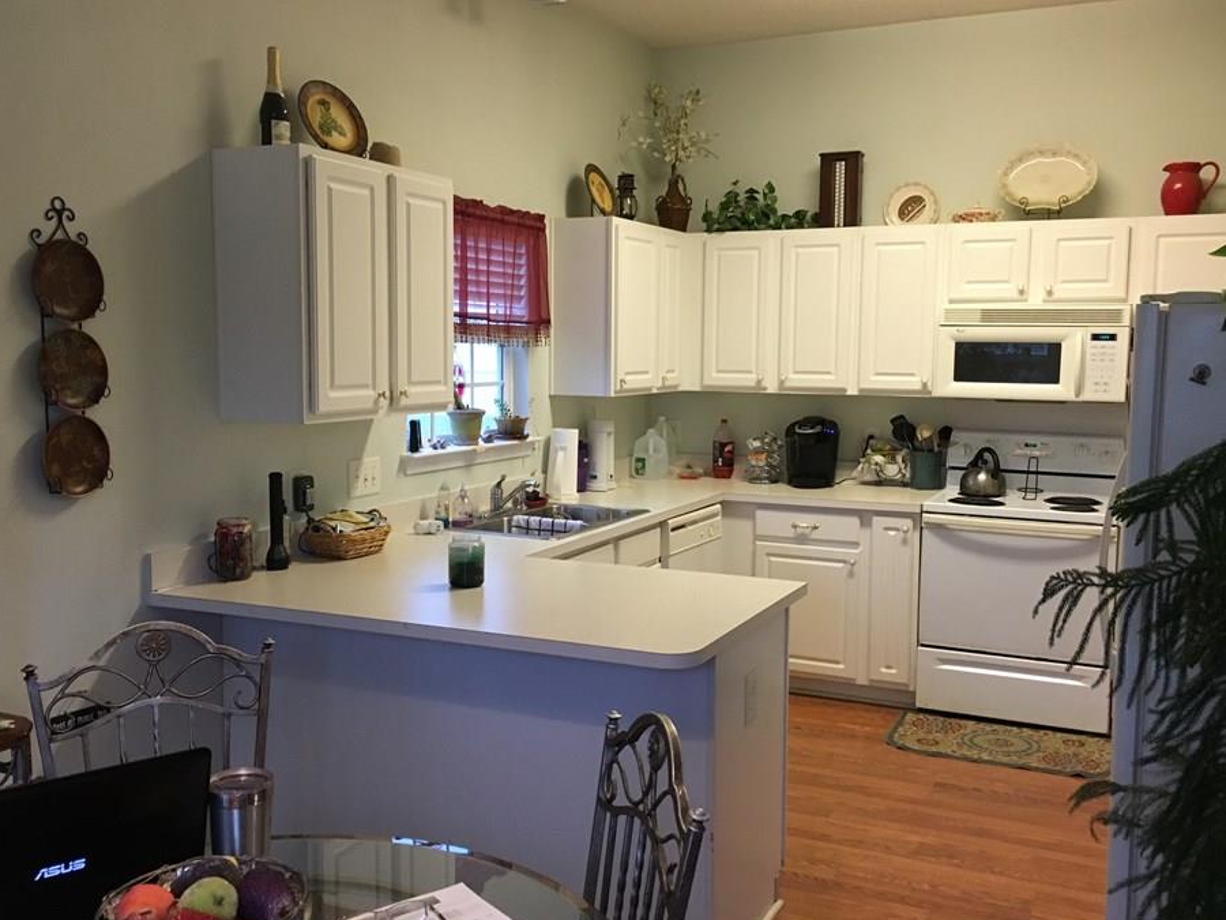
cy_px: 457
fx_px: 1169
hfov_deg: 55.4
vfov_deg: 42.9
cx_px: 616
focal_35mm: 33
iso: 160
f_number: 2.2
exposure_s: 1/30
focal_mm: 4.15
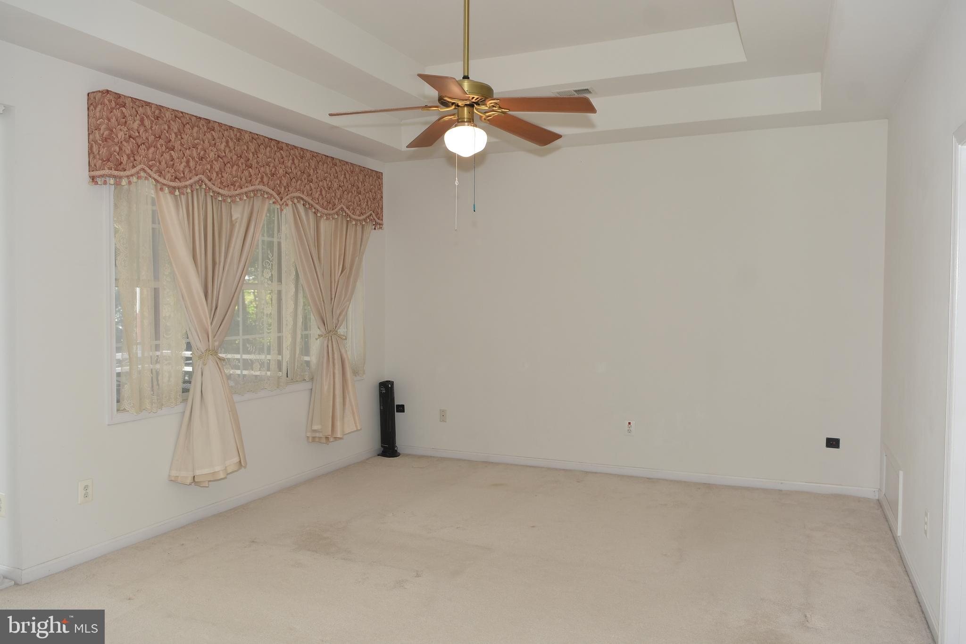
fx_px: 684
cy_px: 322
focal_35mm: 26
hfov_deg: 70.4
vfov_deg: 50.4
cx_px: 483
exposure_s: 1/60
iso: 200
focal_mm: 17
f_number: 5
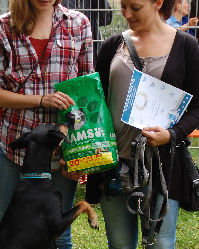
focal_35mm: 128
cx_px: 65
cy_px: 166
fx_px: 942
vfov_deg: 15.0
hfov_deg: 12.0
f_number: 5.6
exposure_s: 1/125
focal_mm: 42
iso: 200
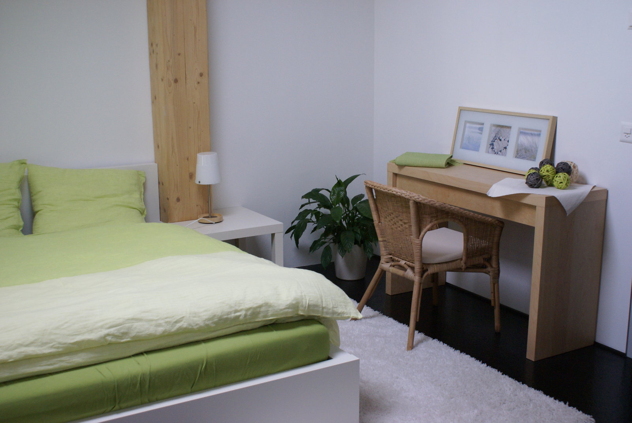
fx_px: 738
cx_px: 316
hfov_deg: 46.3
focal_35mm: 42
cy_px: 212
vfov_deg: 32.0
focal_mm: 28
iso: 400
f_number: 4.5
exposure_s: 1/40
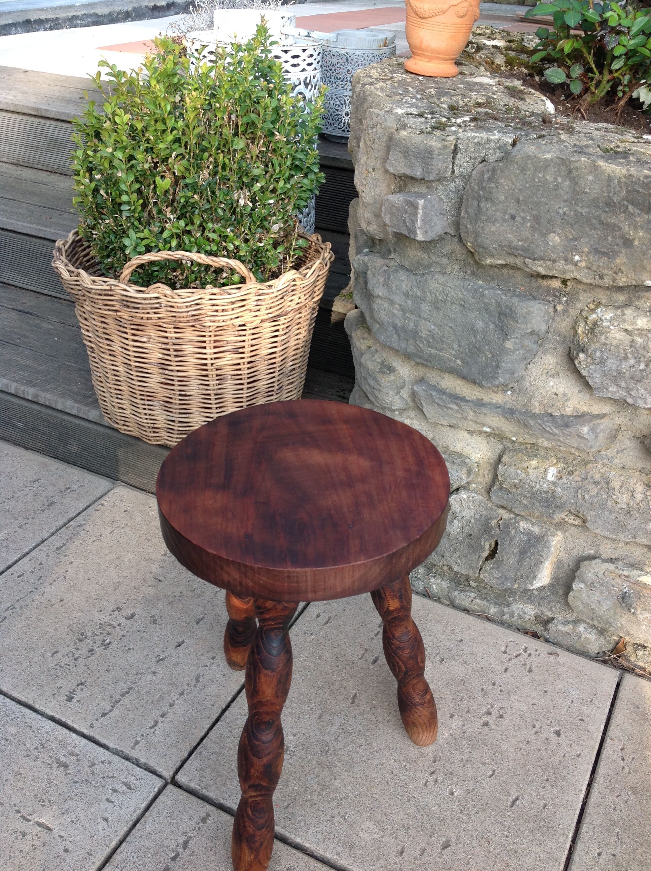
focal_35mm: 35
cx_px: 326
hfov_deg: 40.6
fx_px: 880
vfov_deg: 52.7
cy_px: 436
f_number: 2.4
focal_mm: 4.28
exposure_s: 1/137
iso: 50
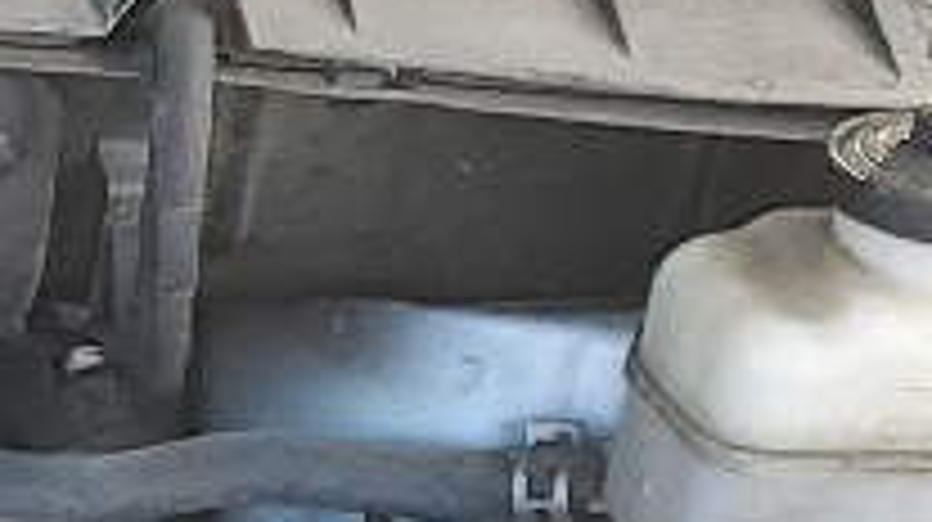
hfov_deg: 8.4
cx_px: -1769
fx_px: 5407
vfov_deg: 5.4
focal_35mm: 219
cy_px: 1017
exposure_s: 1/164
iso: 50
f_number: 1.5
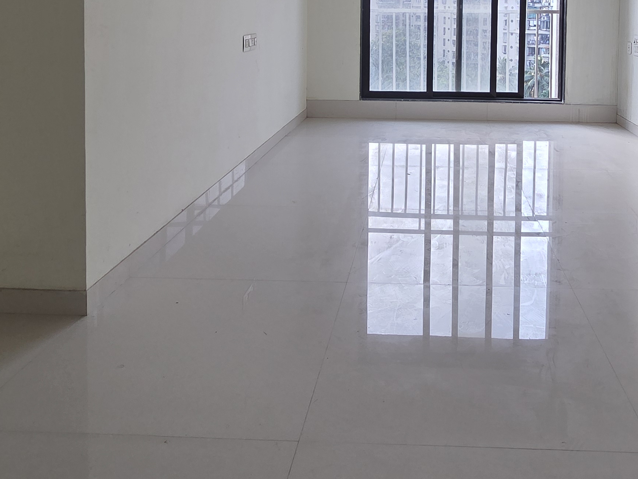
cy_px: 30
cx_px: 415
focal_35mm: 30
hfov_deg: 58.8
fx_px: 553
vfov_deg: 42.2
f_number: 2.2
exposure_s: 1/100
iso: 50
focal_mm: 2.2
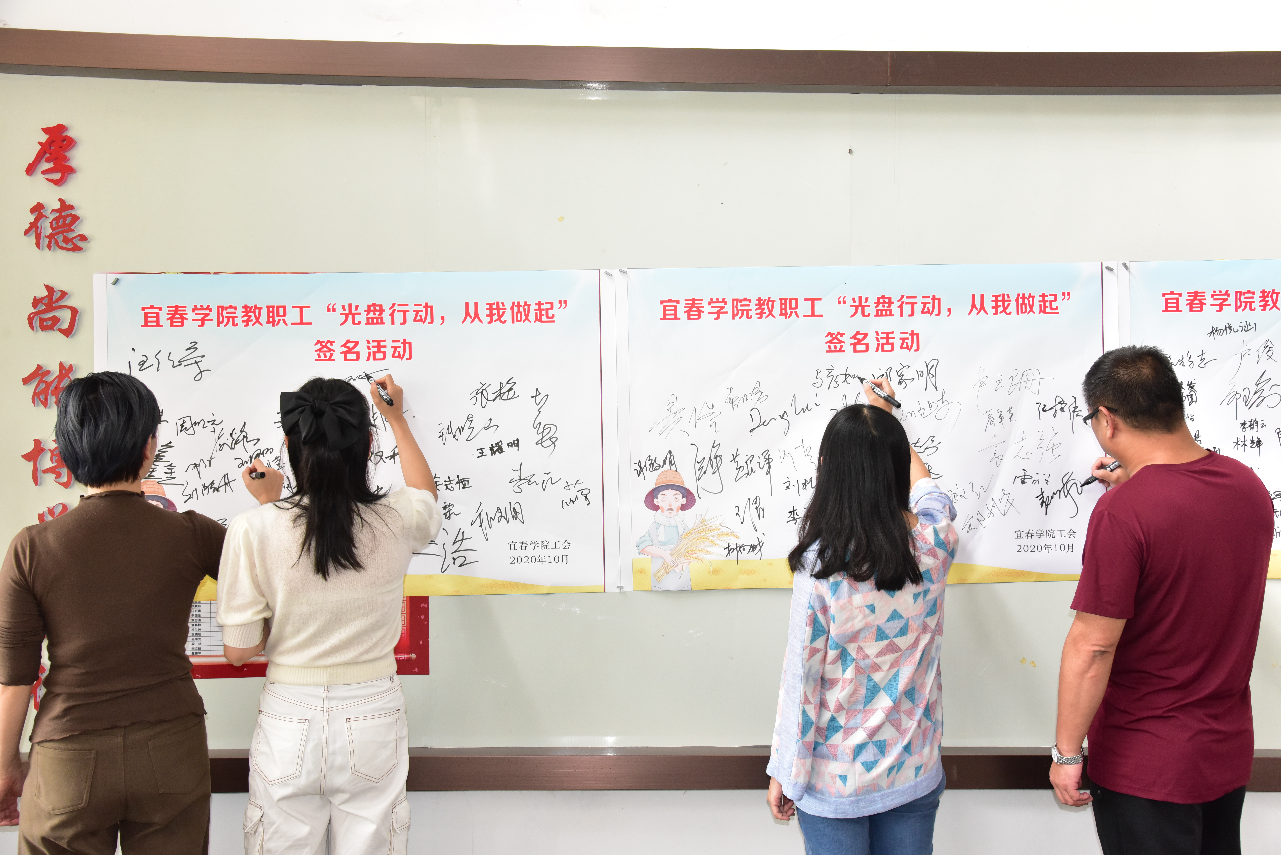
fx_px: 1246
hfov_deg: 54.4
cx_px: 640
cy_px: 428
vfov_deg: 37.9
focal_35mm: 35
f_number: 7.1
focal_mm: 35
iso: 3200
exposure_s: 1/200
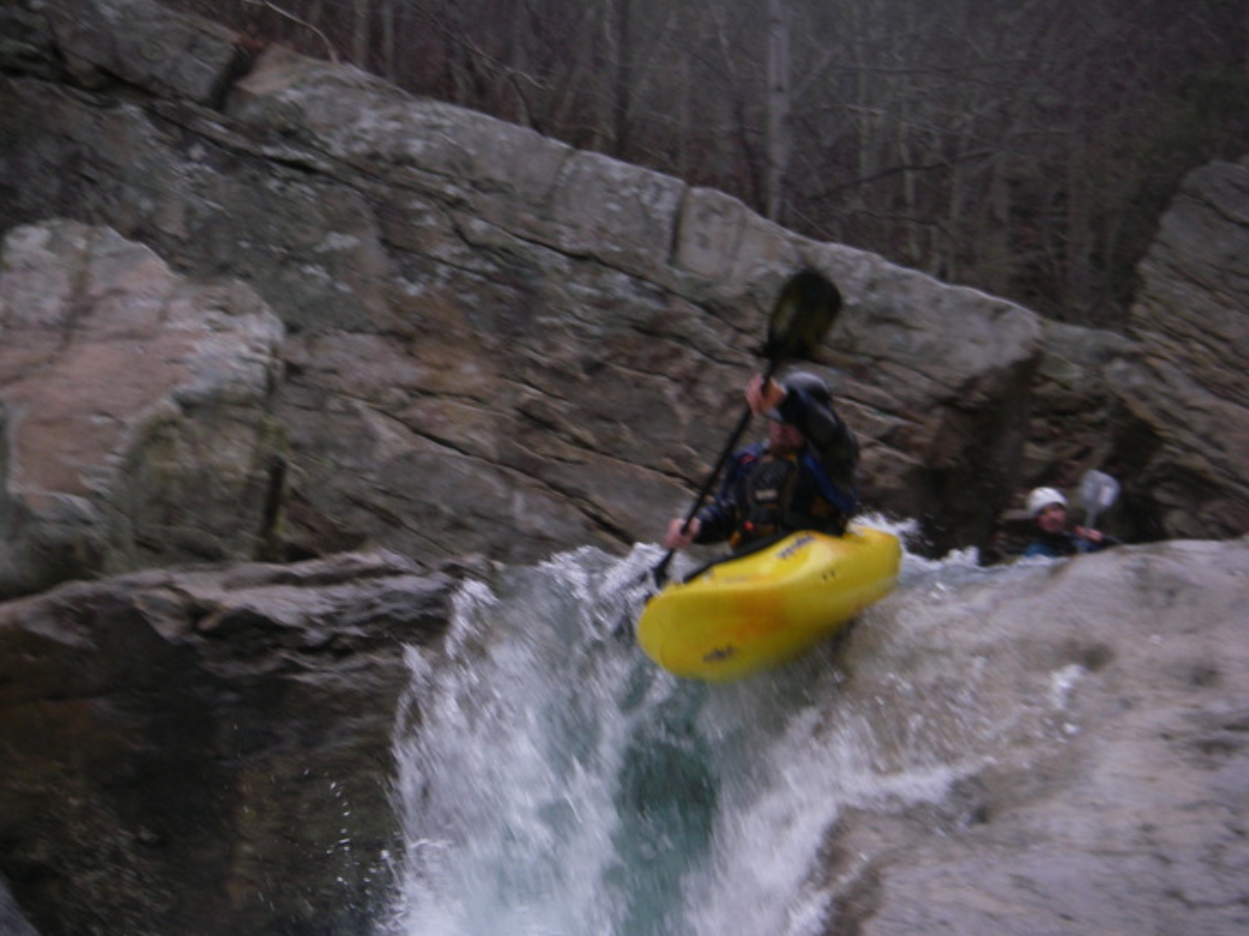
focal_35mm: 91
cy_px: 512
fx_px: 3282
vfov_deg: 16.2
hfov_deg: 21.5
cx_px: 590
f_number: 3.9
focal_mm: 13.8
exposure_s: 1/100
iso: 80
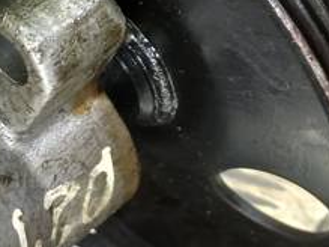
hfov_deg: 16.3
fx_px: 1111
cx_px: -38
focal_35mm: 117
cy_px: 66
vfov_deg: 12.6
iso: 80
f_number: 1.8
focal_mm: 4.6
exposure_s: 1/50
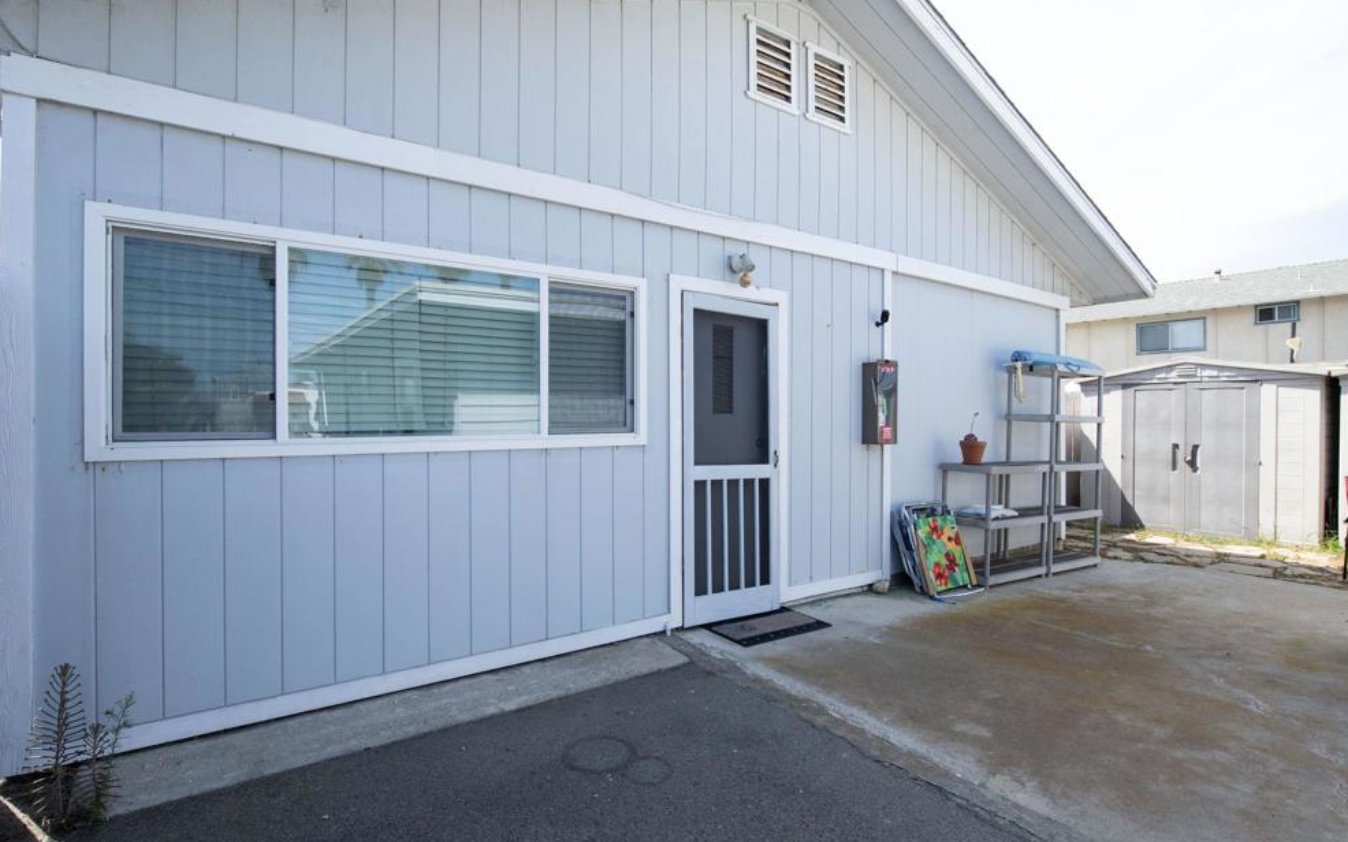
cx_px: 684
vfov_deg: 65.0
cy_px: 418
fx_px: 661
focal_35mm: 18
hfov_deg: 91.1
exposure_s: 1/250
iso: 320
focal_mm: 17
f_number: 9
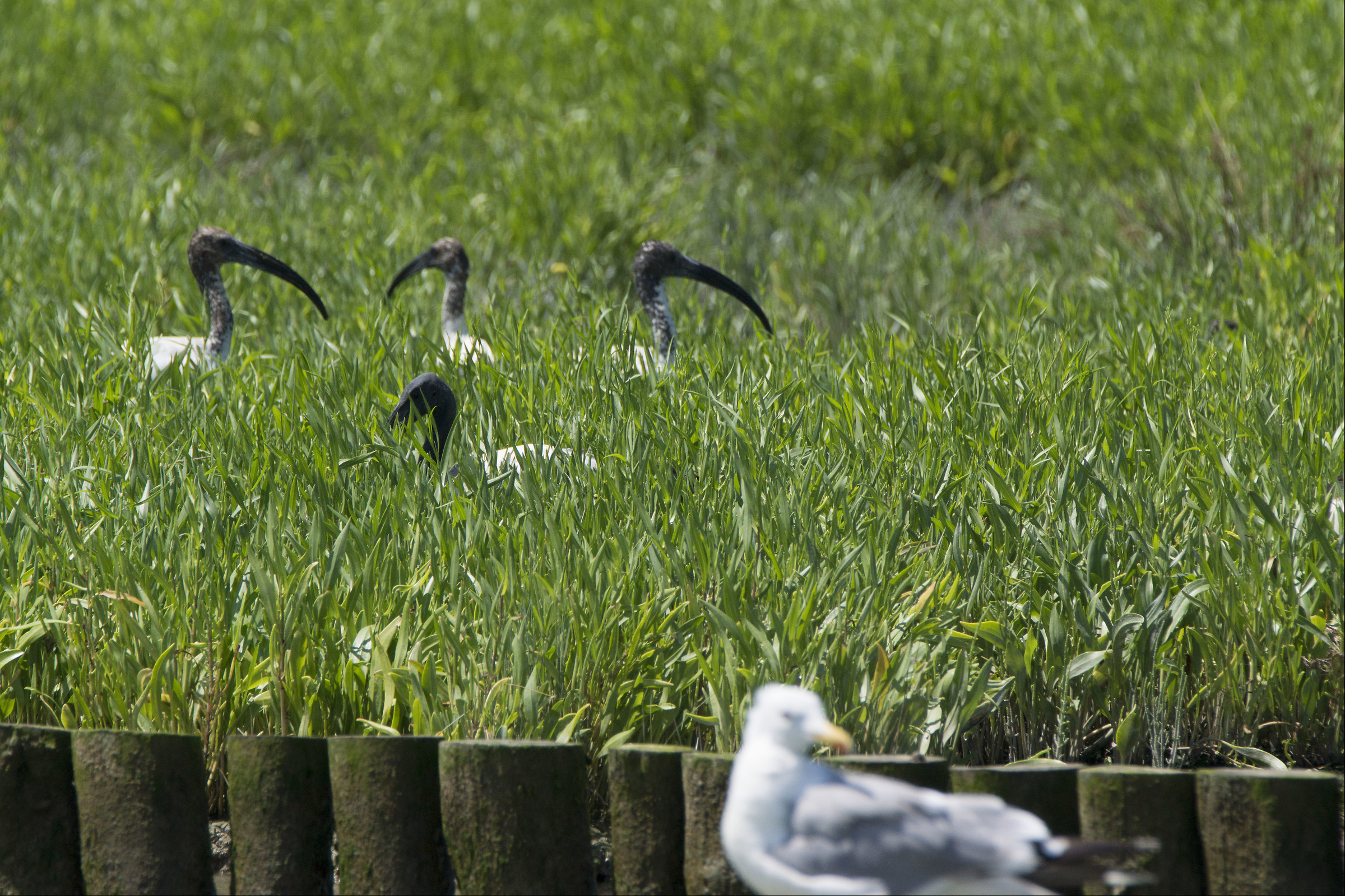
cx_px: 672
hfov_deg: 2.3
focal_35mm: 900
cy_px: 448
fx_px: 33622
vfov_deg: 1.5
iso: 400
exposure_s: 1/800
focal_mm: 600
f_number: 11
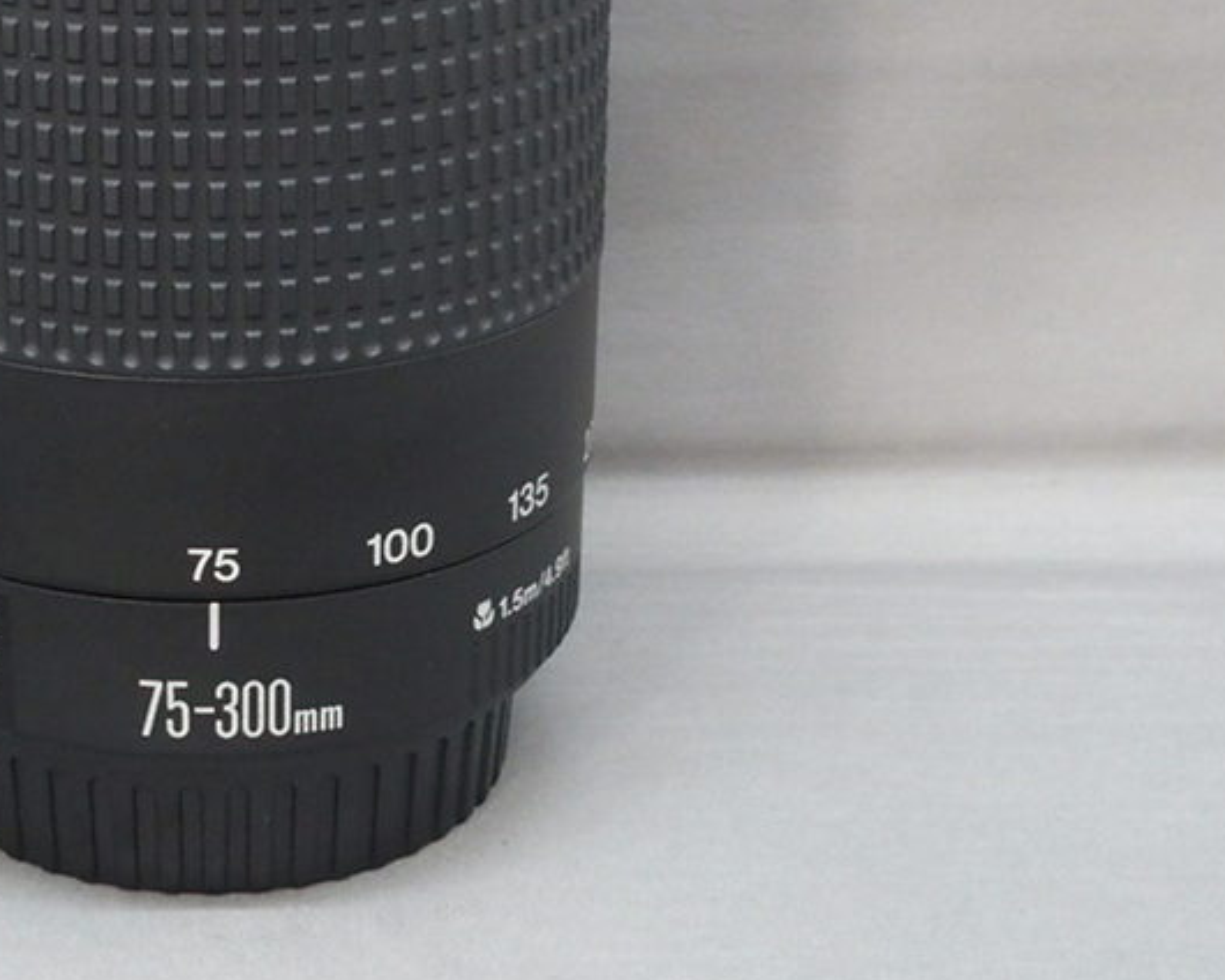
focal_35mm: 84
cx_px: 206
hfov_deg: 22.4
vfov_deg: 17.9
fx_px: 3045
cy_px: 18
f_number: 5.6
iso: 800
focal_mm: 8.1
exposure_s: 1/15
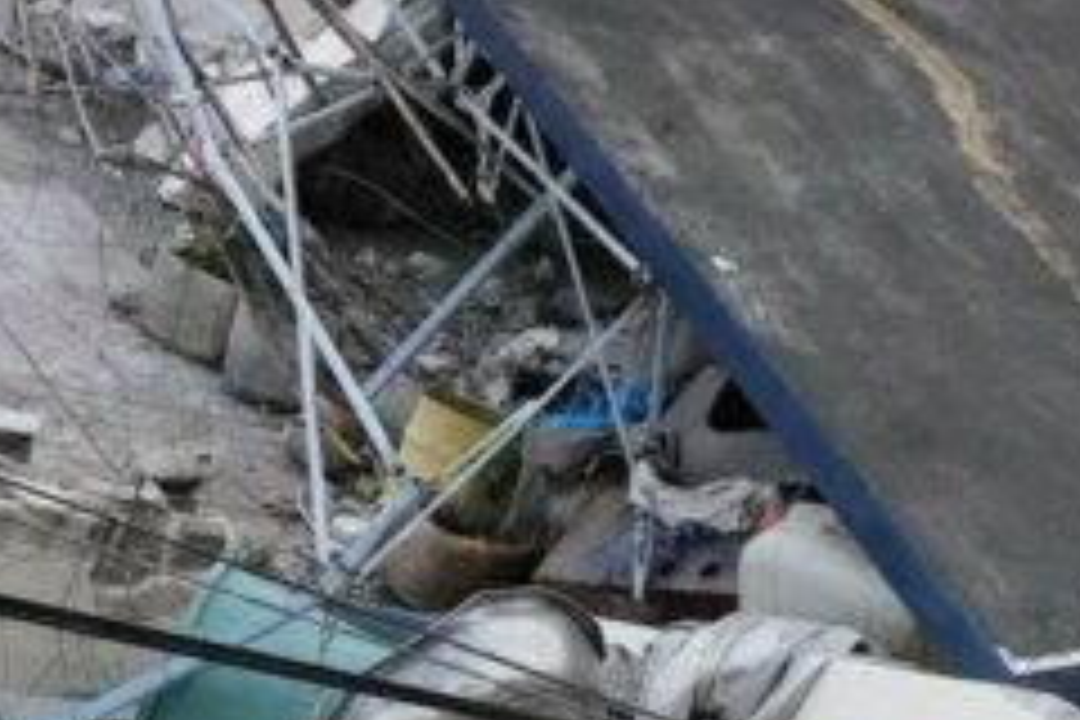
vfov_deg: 10.6
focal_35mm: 128
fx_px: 3840
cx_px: 1323
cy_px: 691
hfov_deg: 15.4
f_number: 5.6
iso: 3200
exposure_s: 1/1250
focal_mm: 24
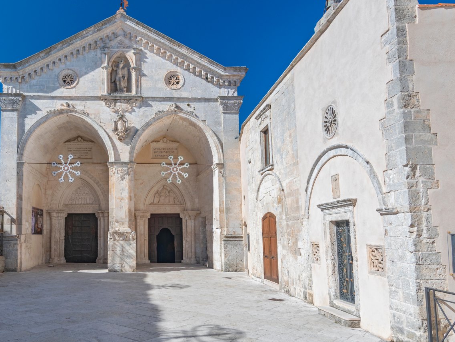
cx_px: 164
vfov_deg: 51.7
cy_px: 143
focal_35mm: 27
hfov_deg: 64.7
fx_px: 351
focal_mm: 13
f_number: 8
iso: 160
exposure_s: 1/200
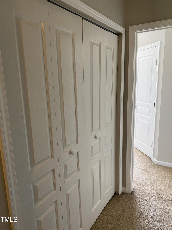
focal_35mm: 26
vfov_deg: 67.3
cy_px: 115
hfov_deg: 53.1
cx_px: 86
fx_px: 172
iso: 80
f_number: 1.8
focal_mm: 4.25
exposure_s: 1/60
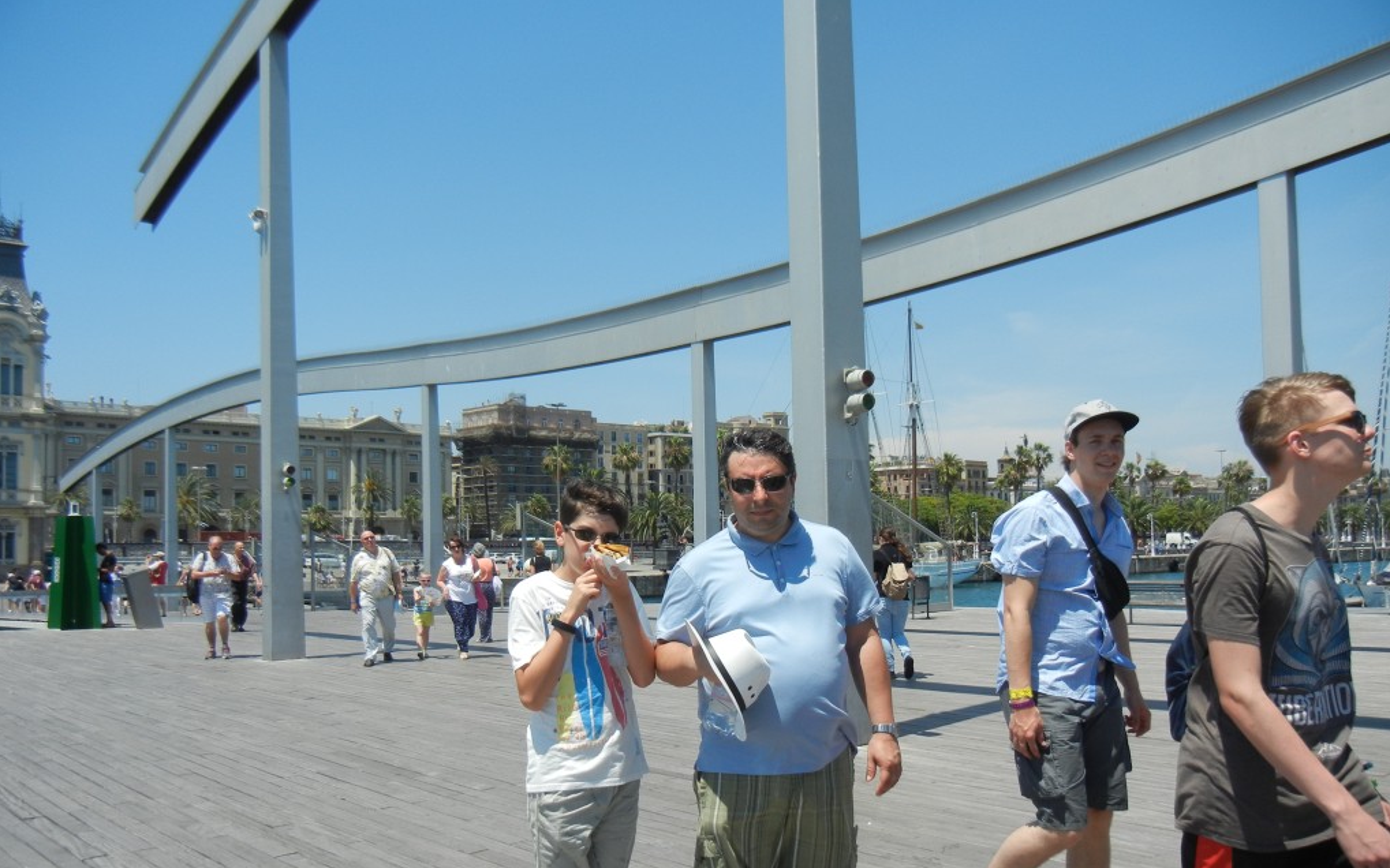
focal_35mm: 32
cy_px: 521
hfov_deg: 59.7
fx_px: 1212
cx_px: 694
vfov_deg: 39.3
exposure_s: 1/440
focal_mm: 5.4
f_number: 7
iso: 160
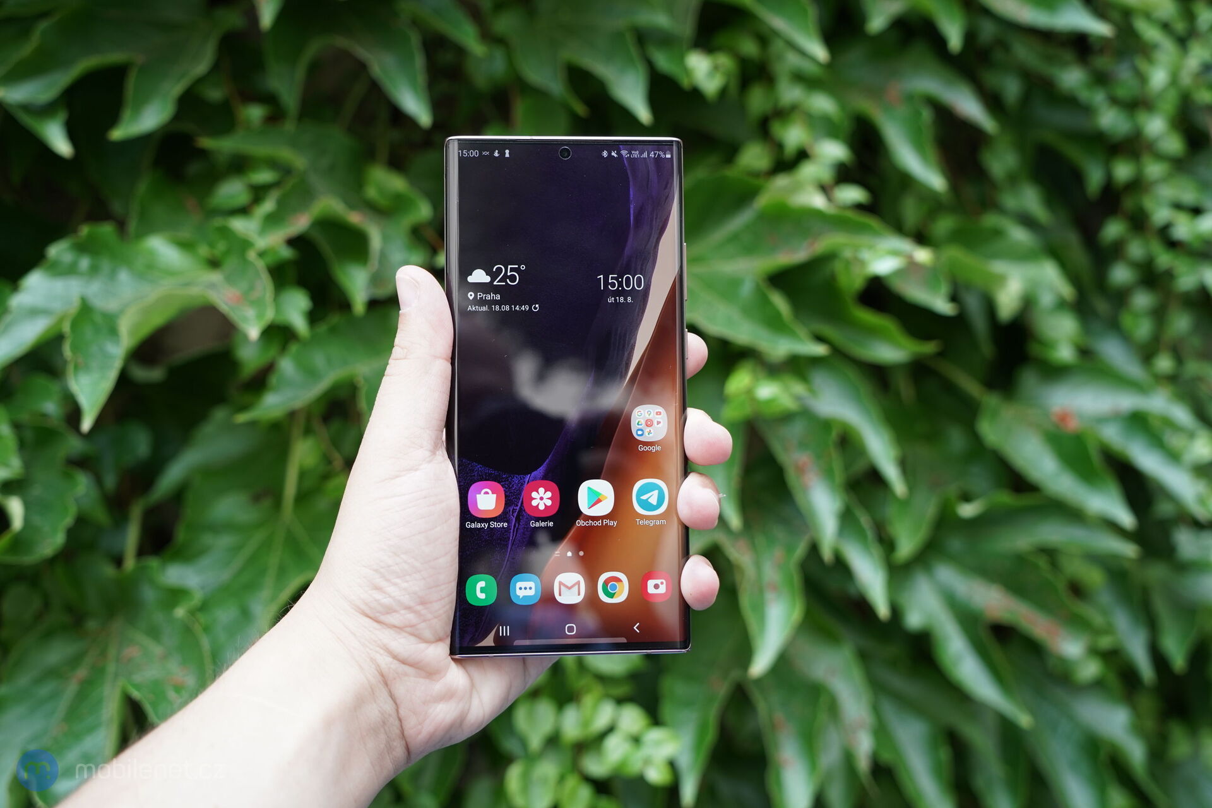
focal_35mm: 33
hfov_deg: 57.2
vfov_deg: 40.0
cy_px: 404
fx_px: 1111
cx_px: 606
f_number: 4
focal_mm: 33
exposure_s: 1/160
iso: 320
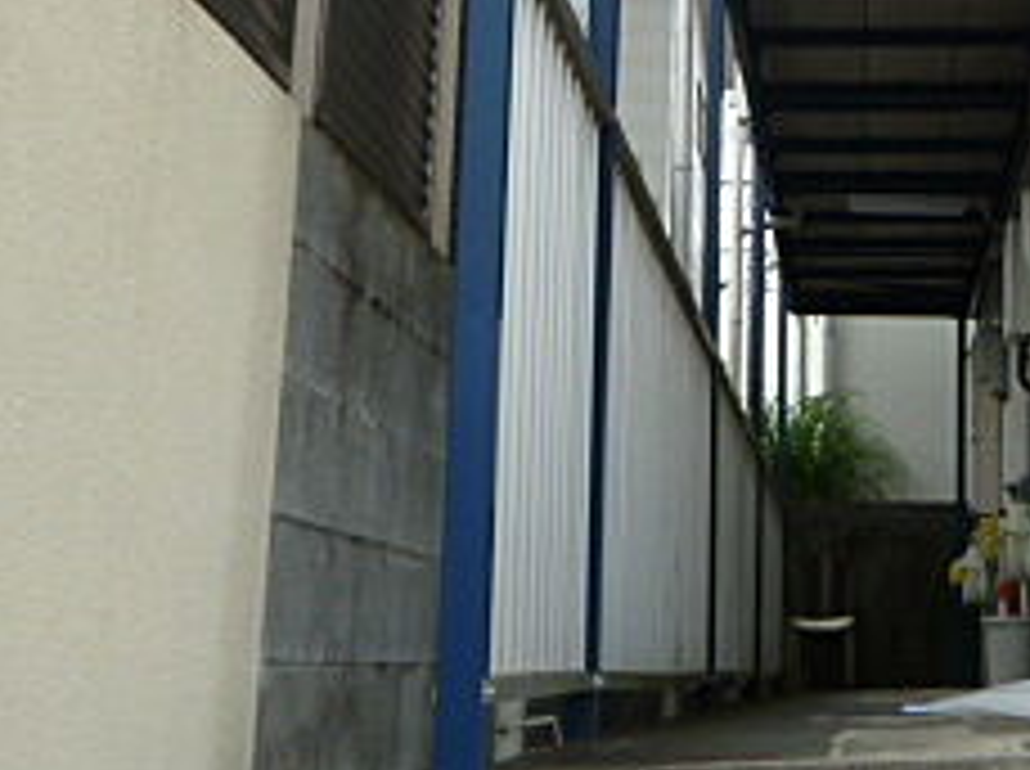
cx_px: 927
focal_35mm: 70
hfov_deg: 26.9
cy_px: 32
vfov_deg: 20.4
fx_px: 2080
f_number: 2.8
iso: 80
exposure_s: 1/50
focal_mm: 4.5
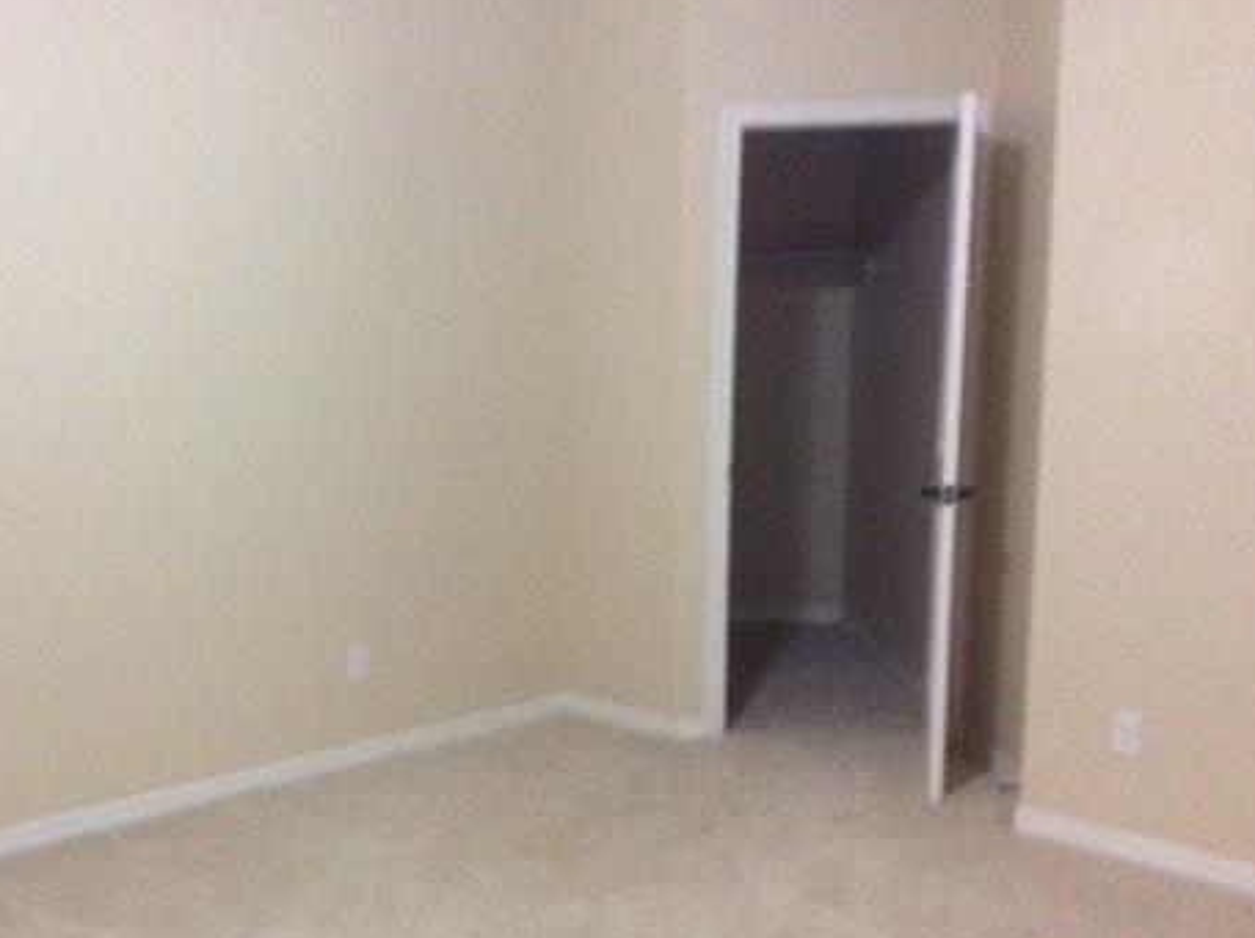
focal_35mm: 45
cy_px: 549
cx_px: 414
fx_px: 1629
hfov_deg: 41.6
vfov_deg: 32.0
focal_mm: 3.3
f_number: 2.4
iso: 320
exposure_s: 1/15
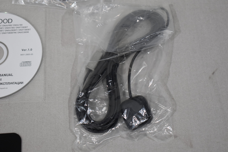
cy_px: 76
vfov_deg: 20.2
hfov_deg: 29.9
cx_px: 114
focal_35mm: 68
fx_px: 427
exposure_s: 1/250
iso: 800
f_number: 5
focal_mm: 45
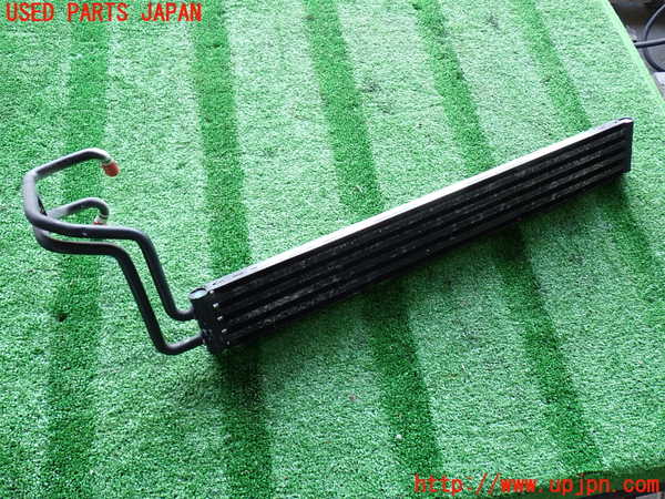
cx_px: 332
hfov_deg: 60.0
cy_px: 250
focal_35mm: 30
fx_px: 576
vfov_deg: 46.8
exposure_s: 1/60
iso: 200
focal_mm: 5.4
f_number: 2.3
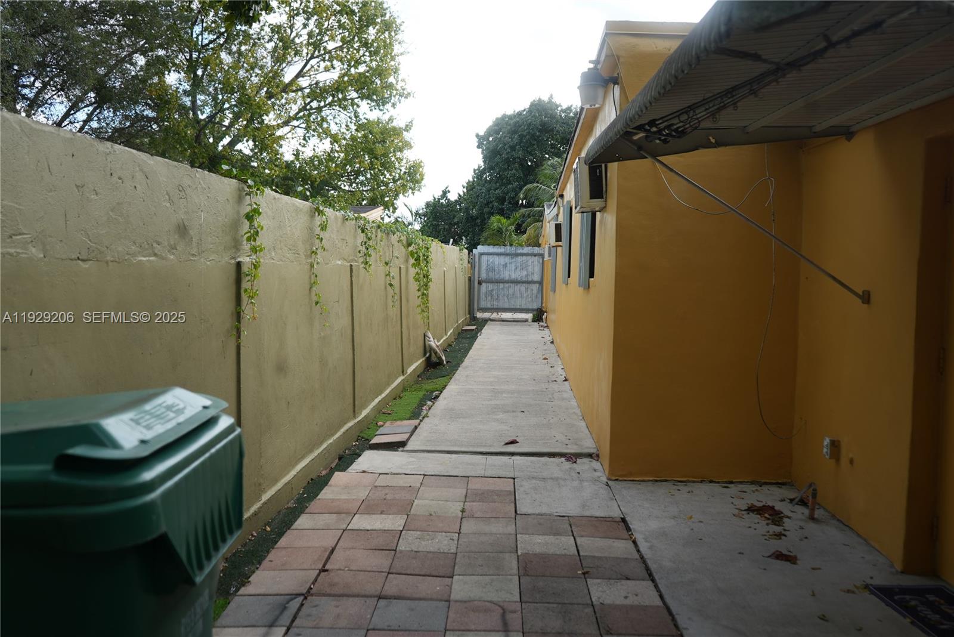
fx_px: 822
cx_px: 477
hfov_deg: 60.3
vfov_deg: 42.4
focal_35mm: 31
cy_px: 318
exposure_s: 1/200
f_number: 4
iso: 80
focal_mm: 31
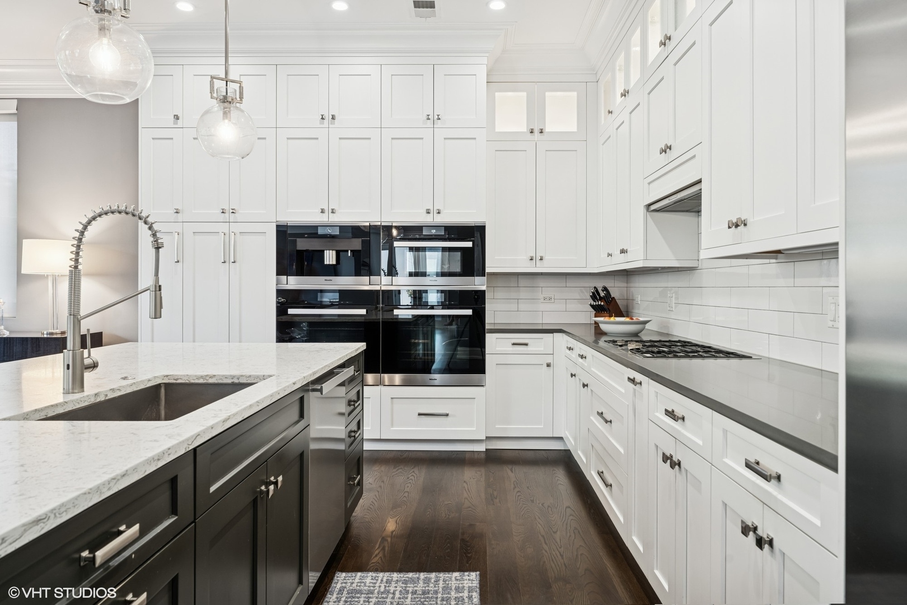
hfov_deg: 73.7
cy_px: 302
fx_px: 605
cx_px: 454
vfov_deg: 53.1
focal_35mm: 24
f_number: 8
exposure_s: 1/13
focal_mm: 24
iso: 320
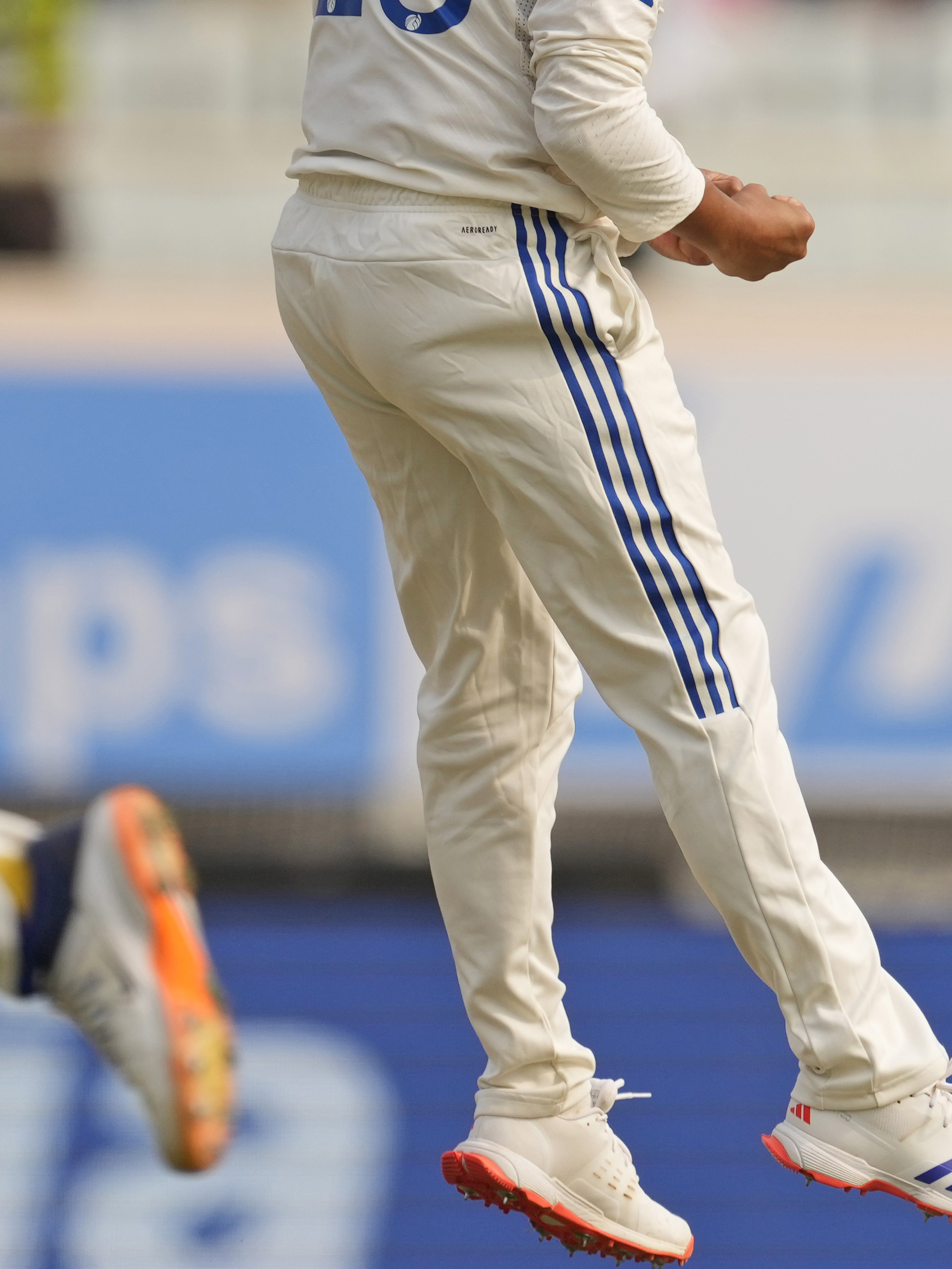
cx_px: 731
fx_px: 72989
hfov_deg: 0.7
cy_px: 2
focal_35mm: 1991
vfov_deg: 1.0
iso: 250
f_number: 4
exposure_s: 1/2000
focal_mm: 600
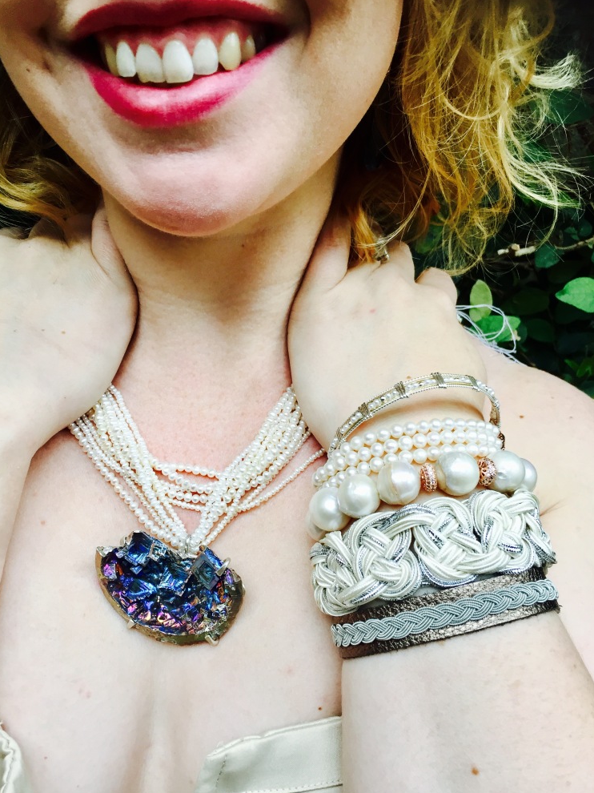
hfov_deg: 46.8
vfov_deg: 60.0
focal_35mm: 30
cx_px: 303
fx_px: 687
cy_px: 405
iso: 32
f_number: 2.2
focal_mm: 4.15
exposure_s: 1/40
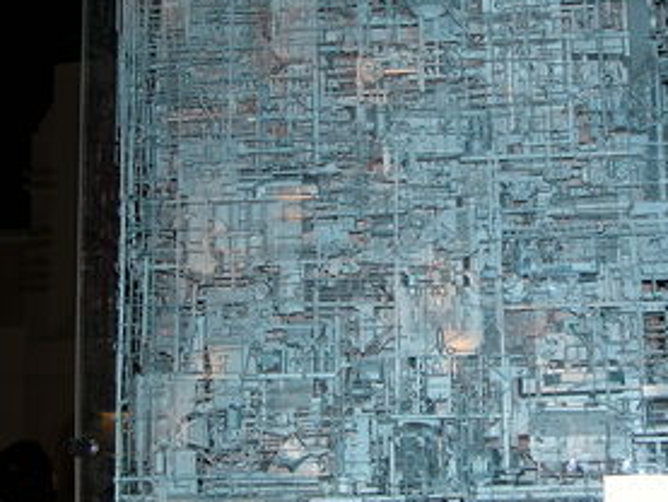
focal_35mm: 88
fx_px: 1699
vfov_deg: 16.8
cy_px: 215
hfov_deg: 22.2
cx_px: 424
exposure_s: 1/60.3
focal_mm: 15.7
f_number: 3.2
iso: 100
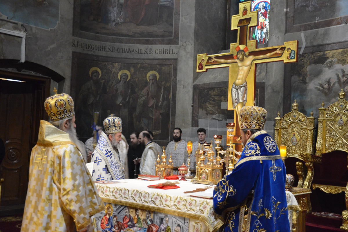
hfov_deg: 46.4
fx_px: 406
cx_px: 174
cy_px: 116
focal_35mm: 42
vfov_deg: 31.9
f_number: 4
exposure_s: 1/30
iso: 4000
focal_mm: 28
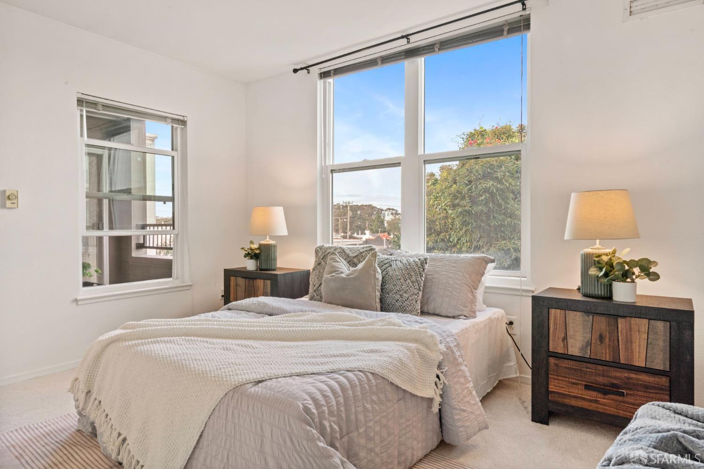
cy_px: 234
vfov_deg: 59.5
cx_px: 352
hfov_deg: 81.2
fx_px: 411
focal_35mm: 21
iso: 200
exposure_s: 1/4
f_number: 16
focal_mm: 21
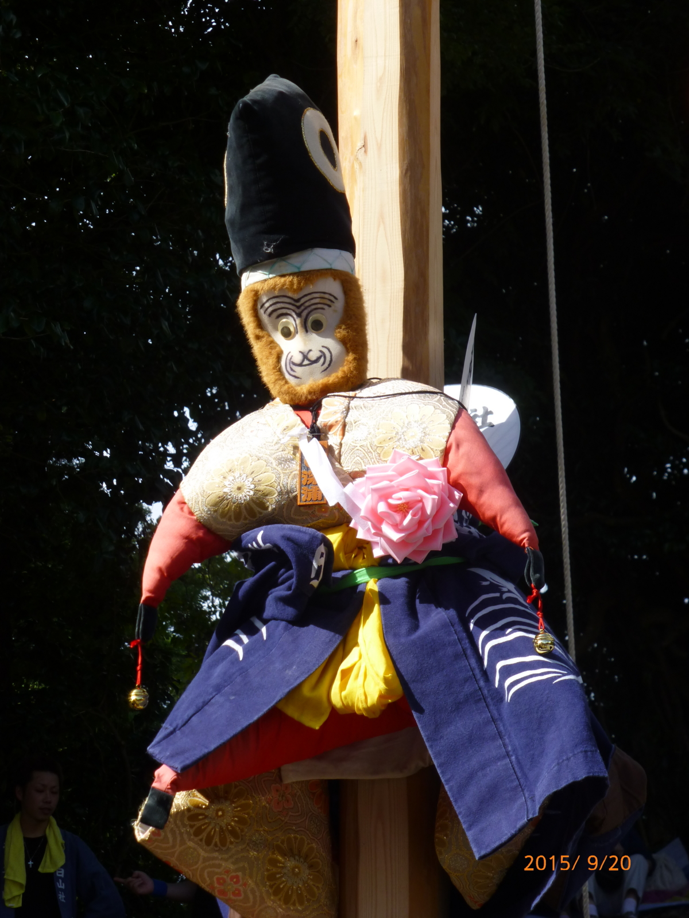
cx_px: 344
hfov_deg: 14.5
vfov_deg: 19.3
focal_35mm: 102
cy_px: 459
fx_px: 2707
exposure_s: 1/320
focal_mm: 18.2
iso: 100
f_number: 5.3
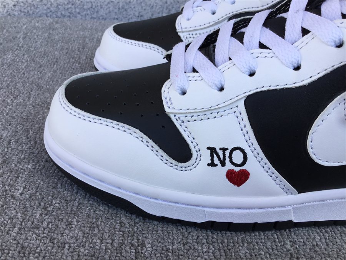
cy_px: 130
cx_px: 173
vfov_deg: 45.4
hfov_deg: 58.4
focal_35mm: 31
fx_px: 310
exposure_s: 1/284
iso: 25
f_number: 2.4
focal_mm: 3.3
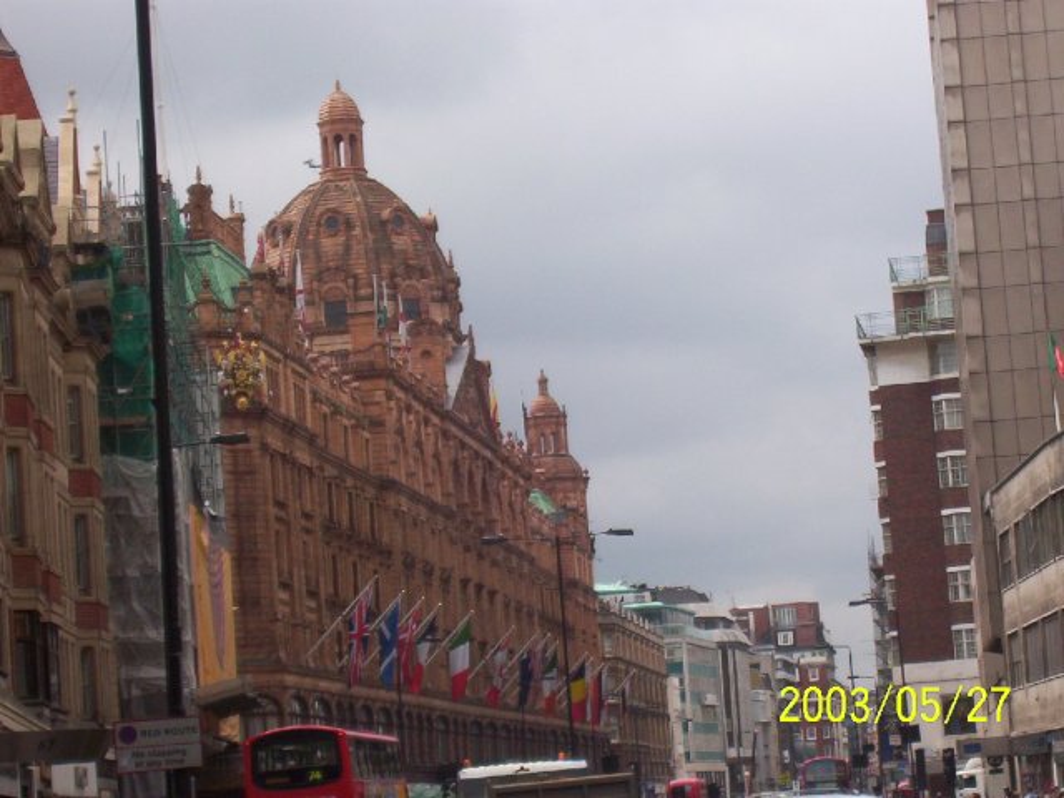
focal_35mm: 108
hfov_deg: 18.2
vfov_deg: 13.7
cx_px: 532
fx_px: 3320
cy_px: 399
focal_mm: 16.61
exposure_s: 1/725
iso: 100
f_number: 4.72
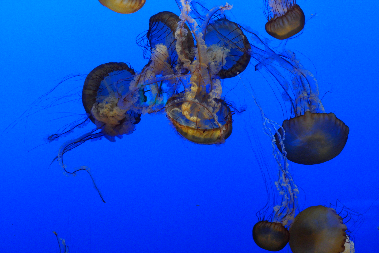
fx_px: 1422
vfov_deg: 10.2
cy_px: 126
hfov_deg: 15.2
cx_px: 190
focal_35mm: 135
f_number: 4.5
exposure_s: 1/160
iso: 4000
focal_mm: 90
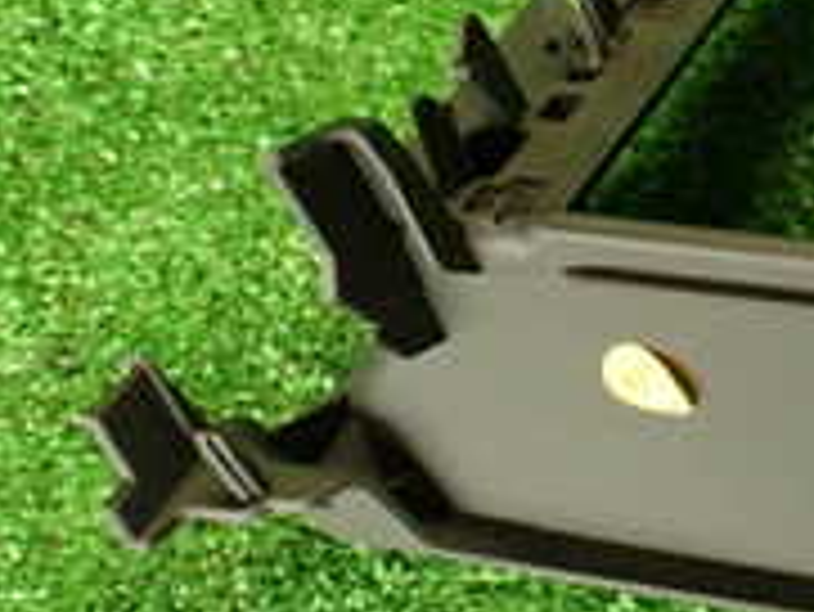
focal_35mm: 106
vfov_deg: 14.0
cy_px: 338
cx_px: 1340
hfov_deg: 16.3
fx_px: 2494
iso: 400
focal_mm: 5.79
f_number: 2.4
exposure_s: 1/30
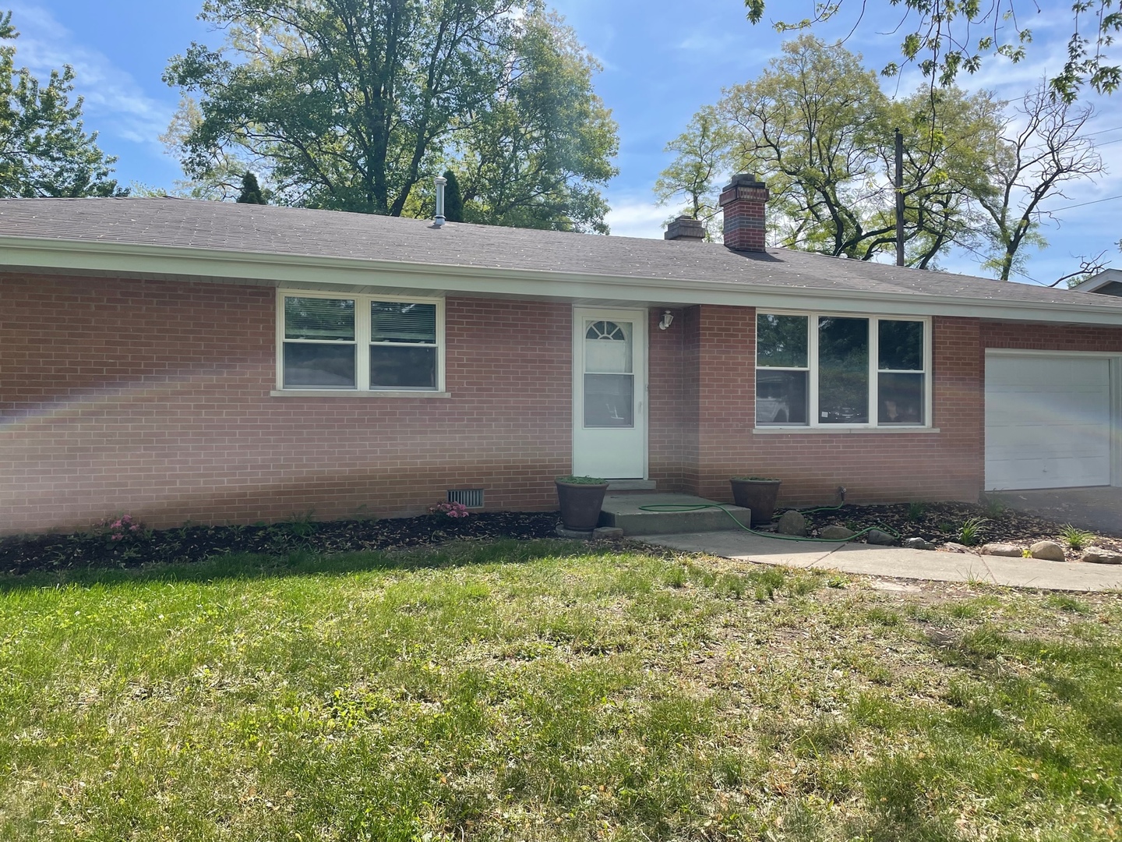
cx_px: 561
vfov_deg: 53.1
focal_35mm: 26
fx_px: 843
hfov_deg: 67.3
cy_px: 421
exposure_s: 1/1887
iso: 32
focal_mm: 4.2
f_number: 1.6
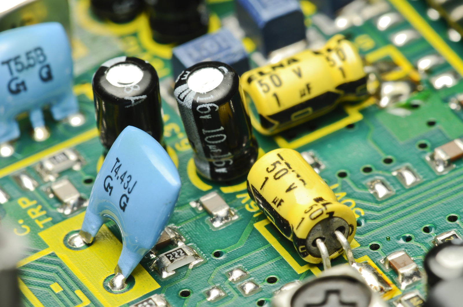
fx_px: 3854
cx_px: 232
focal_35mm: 300
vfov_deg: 4.6
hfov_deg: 6.9
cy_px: 154
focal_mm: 200
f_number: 22
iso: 100
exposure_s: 1/60
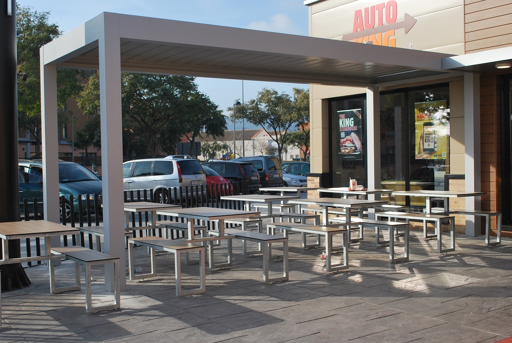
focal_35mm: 44
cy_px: 172
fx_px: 619
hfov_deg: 44.9
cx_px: 256
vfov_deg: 30.9
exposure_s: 1/200
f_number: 10
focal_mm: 29
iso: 200
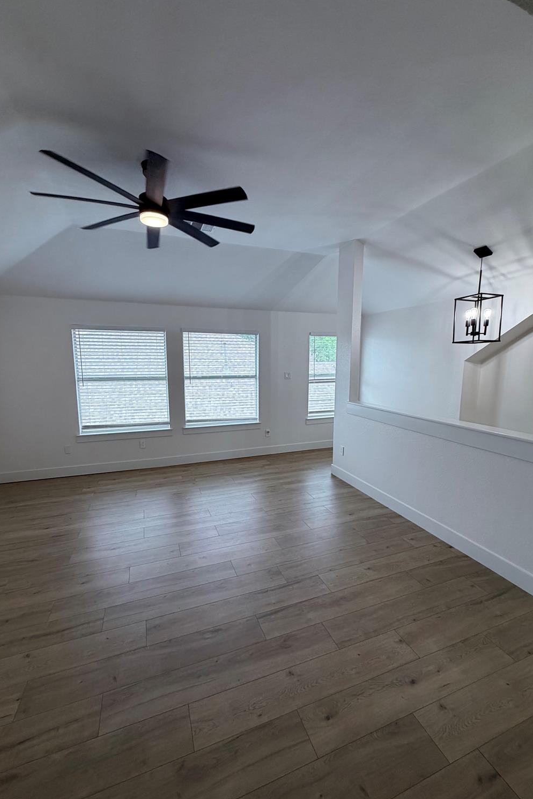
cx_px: 271
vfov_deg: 100.4
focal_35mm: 15
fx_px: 333
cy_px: 409
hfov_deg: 77.3
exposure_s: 1/120
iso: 125
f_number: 2.2
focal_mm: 2.22
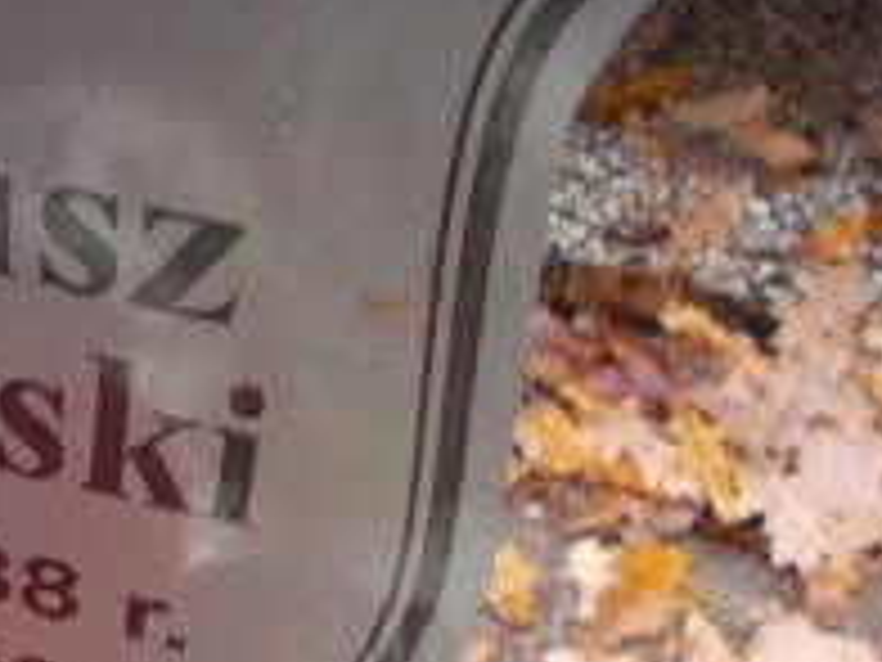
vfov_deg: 17.3
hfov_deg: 21.0
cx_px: -243
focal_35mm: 85
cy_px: 194
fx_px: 2166
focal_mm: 4.6
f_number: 3.2
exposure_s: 1/25
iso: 80
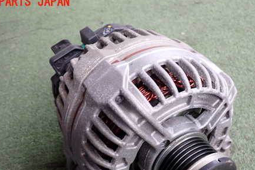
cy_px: 127
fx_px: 305
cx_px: 139
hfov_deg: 45.4
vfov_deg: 30.7
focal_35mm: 43
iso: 160
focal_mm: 5.4
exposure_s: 1/125
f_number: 2.3
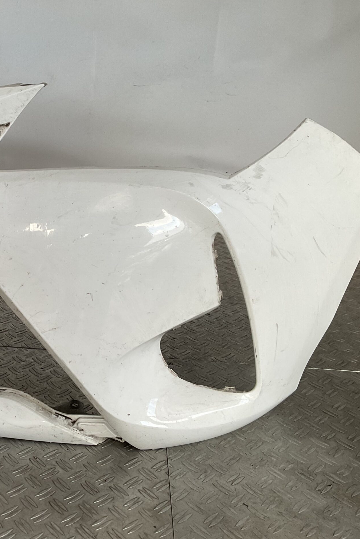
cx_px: 35
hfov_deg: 31.1
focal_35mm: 41
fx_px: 615
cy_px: 273
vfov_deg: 47.4
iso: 50
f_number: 1.8
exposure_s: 1/120
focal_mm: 3
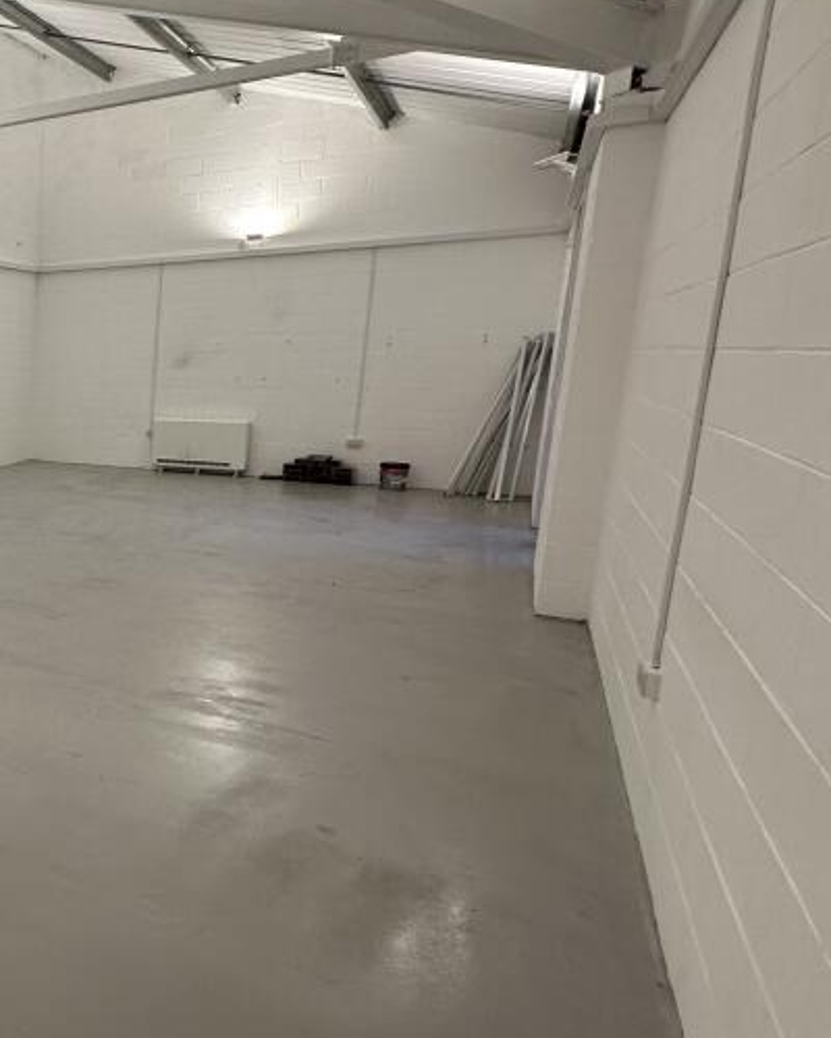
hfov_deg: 37.1
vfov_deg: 62.2
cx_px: -199
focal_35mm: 28
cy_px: 509
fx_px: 861
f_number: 2.2
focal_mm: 2.22
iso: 125
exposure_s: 1/100
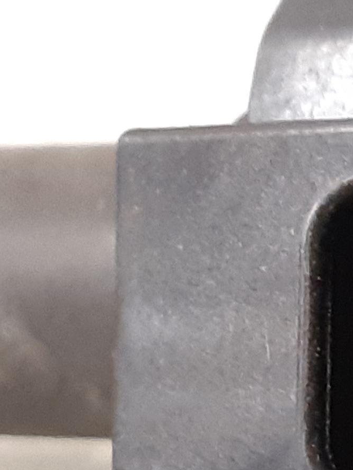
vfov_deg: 31.4
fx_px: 815
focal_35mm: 60
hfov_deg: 23.8
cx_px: 313
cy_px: 373
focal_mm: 3.93
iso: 250
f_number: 1.7
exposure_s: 1/24
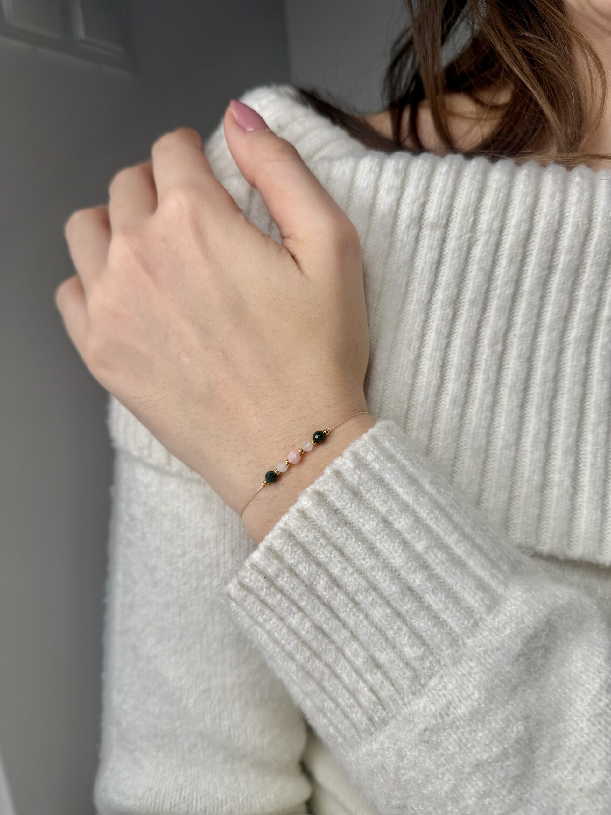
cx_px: 306
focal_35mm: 24
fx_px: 565
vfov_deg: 71.6
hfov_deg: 56.8
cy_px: 408
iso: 80
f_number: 1.78
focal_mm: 6.76
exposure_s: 1/649
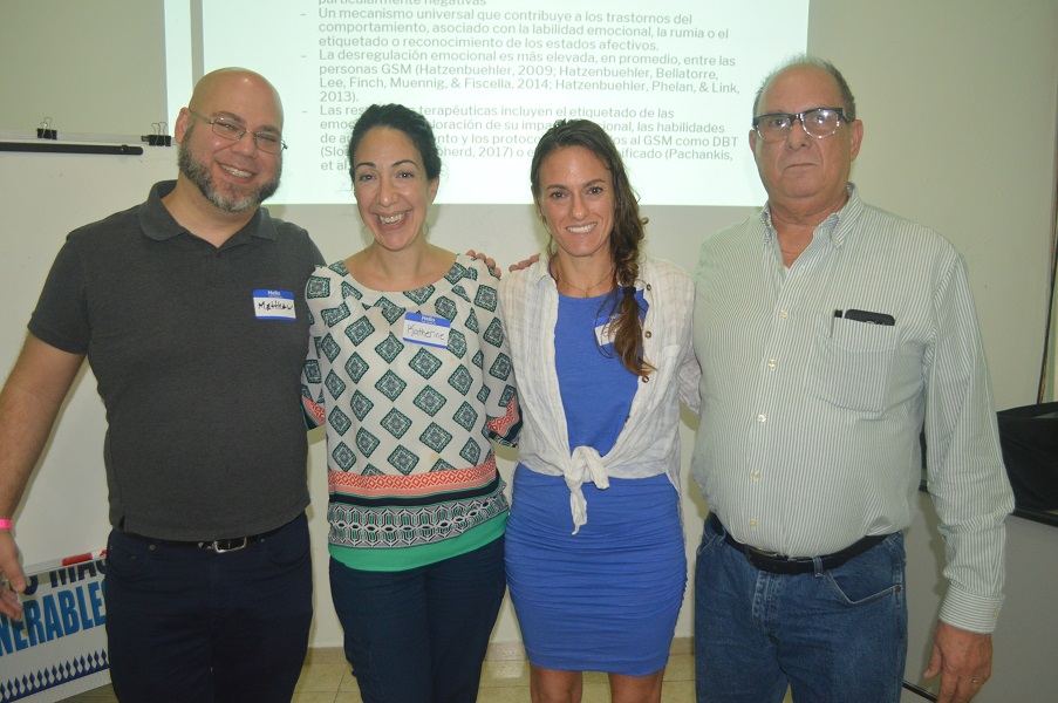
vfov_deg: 43.5
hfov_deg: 62.0
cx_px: 529
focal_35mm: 30
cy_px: 352
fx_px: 881
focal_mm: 20
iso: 720
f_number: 3.8
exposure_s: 1/60
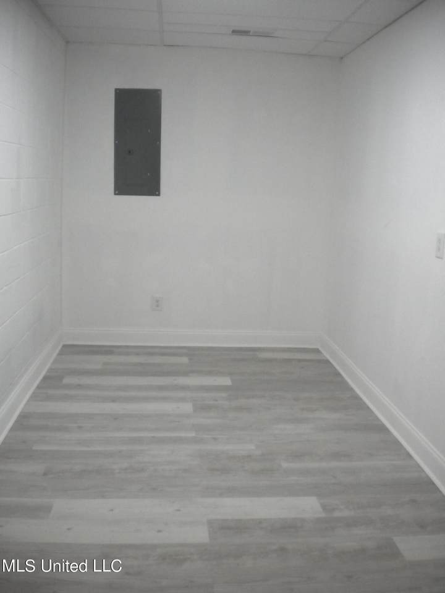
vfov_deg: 52.6
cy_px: 296
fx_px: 600
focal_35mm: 35
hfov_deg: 40.7
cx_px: 222
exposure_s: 1/155
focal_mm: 6.3
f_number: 3.1
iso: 400
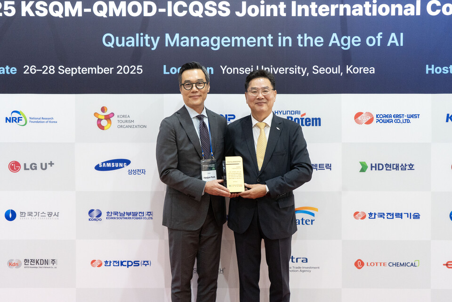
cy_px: 151
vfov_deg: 40.0
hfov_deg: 57.2
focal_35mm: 33
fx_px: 414
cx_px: 226
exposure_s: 1/160
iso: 4000
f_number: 4
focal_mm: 33
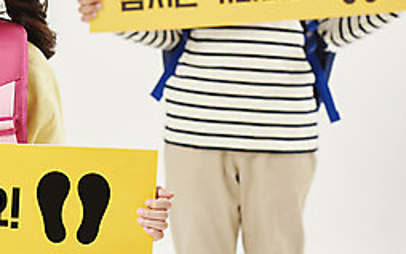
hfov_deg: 7.2
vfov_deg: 4.5
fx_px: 3199
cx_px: 68
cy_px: 11
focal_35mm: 289
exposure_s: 1/125
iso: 125
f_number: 8
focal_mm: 120
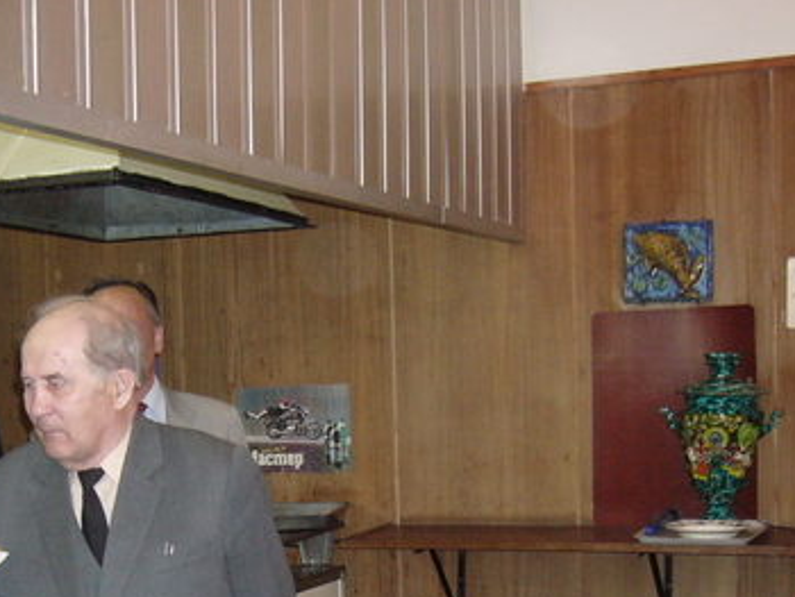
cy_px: 484
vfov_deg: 22.6
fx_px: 1471
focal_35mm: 64
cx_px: 263
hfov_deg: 30.0
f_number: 2.8
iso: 300
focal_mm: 5.8
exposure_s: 1/60
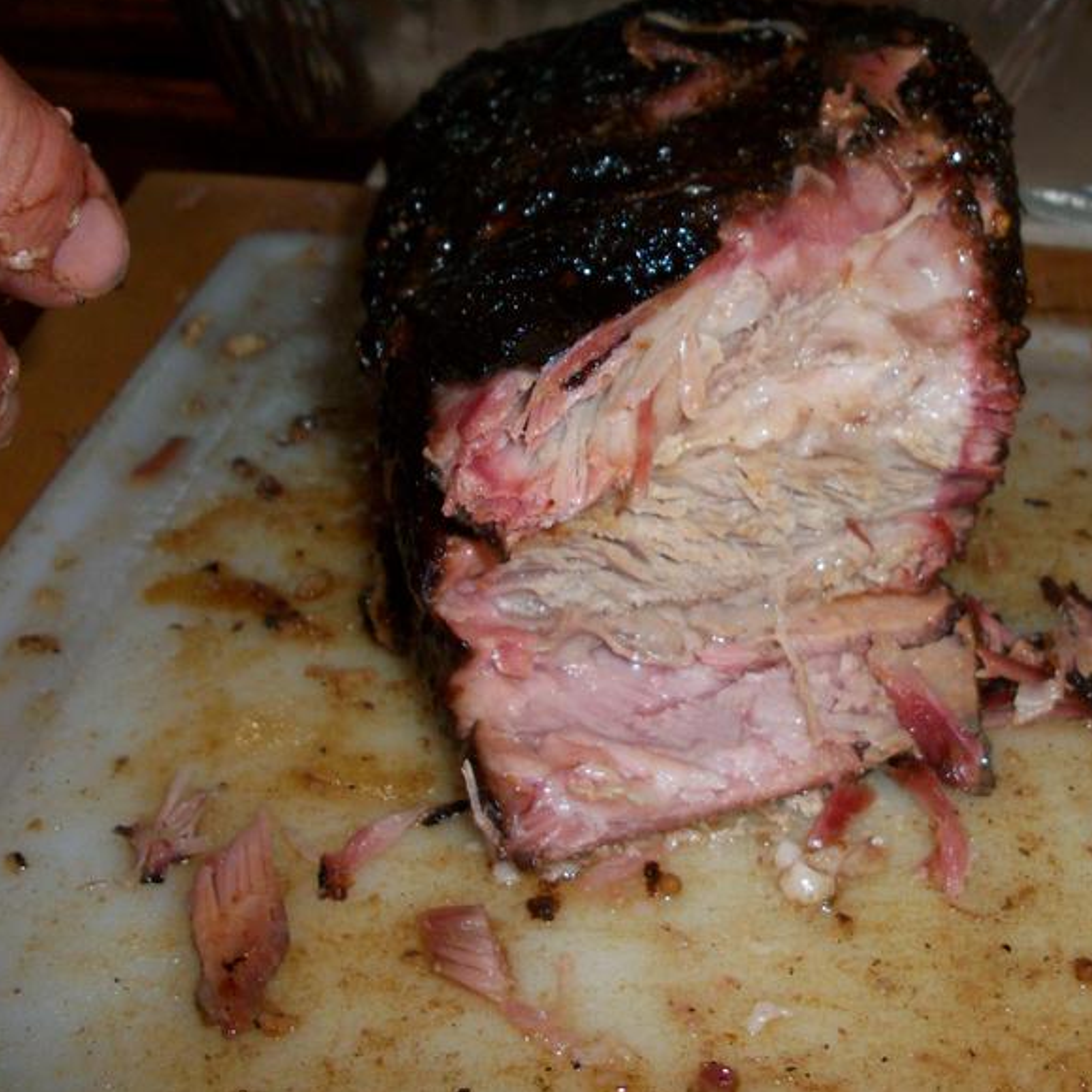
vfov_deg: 35.3
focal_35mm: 48
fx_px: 1713
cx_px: 751
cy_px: 502
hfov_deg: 34.9
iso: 160
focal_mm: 6.3
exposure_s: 1/60
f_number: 3.1
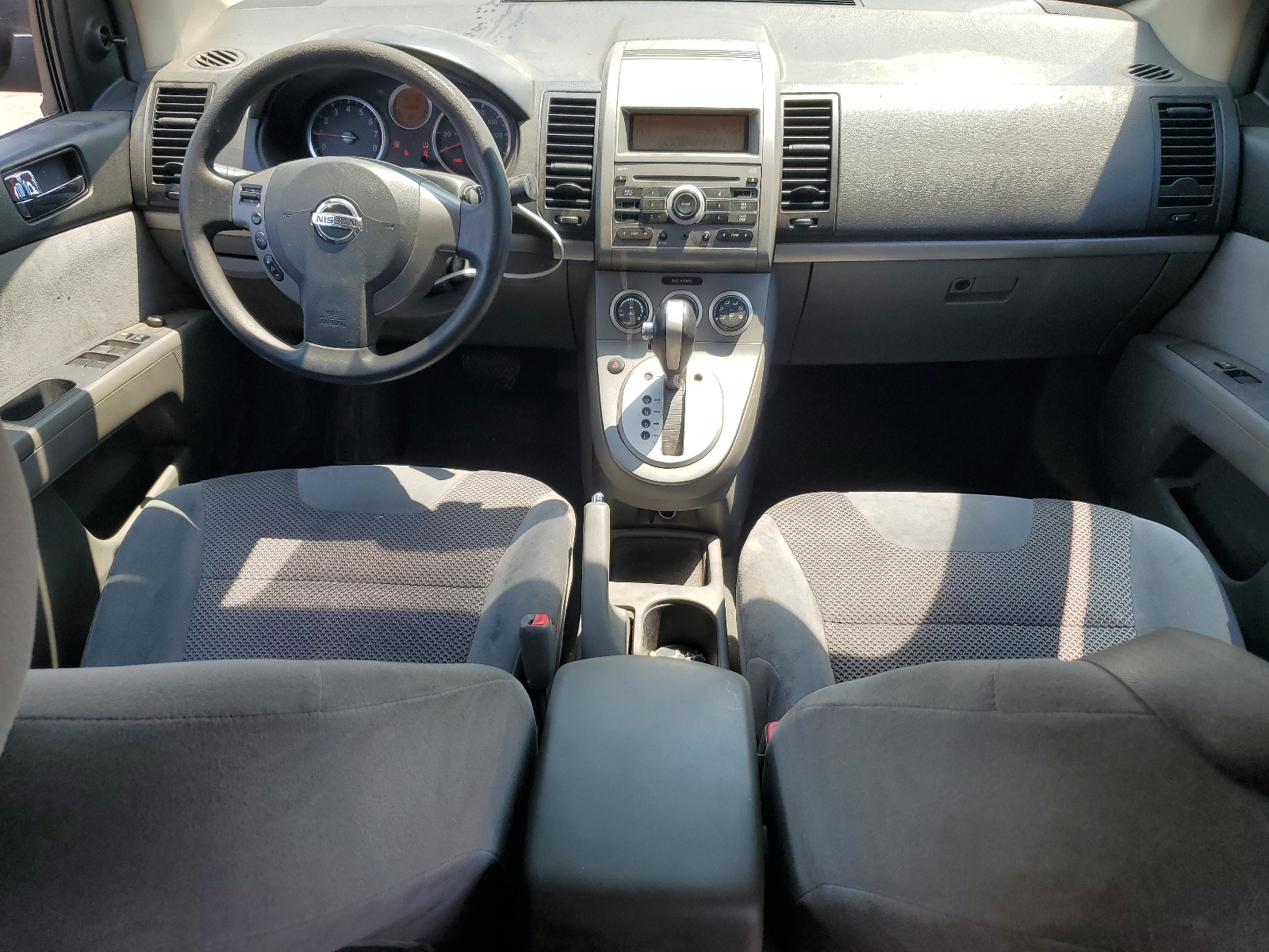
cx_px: 634
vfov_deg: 53.1
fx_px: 953
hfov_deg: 67.3
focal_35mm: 26
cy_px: 476
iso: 50
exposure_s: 1/667
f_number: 1.5
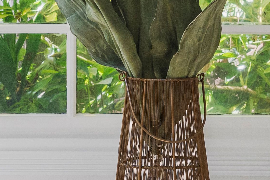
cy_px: 72
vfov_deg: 6.4
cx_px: 135
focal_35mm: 216
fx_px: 1619
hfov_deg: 9.5
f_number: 5.6
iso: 400
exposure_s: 1/40
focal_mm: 35
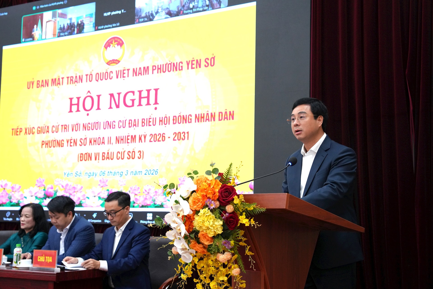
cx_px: 216
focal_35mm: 50
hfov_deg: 39.6
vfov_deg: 27.0
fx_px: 601
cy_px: 144
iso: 2000
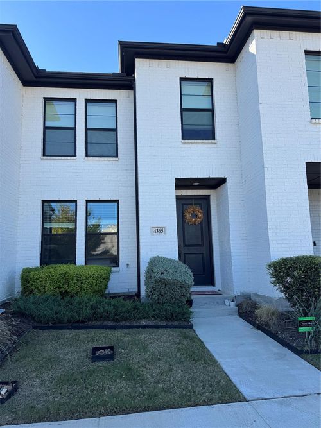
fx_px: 297
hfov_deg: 56.8
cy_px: 214
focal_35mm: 24
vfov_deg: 71.6
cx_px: 160
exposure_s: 1/1488
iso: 80
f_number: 1.78
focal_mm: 6.76
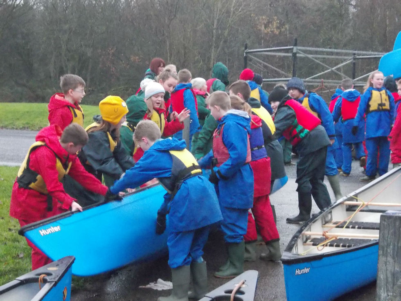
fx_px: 950
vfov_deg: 18.0
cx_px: 200
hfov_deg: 23.8
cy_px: 150
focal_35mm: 82
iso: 800
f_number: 4.8
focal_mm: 11.6
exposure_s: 1/30
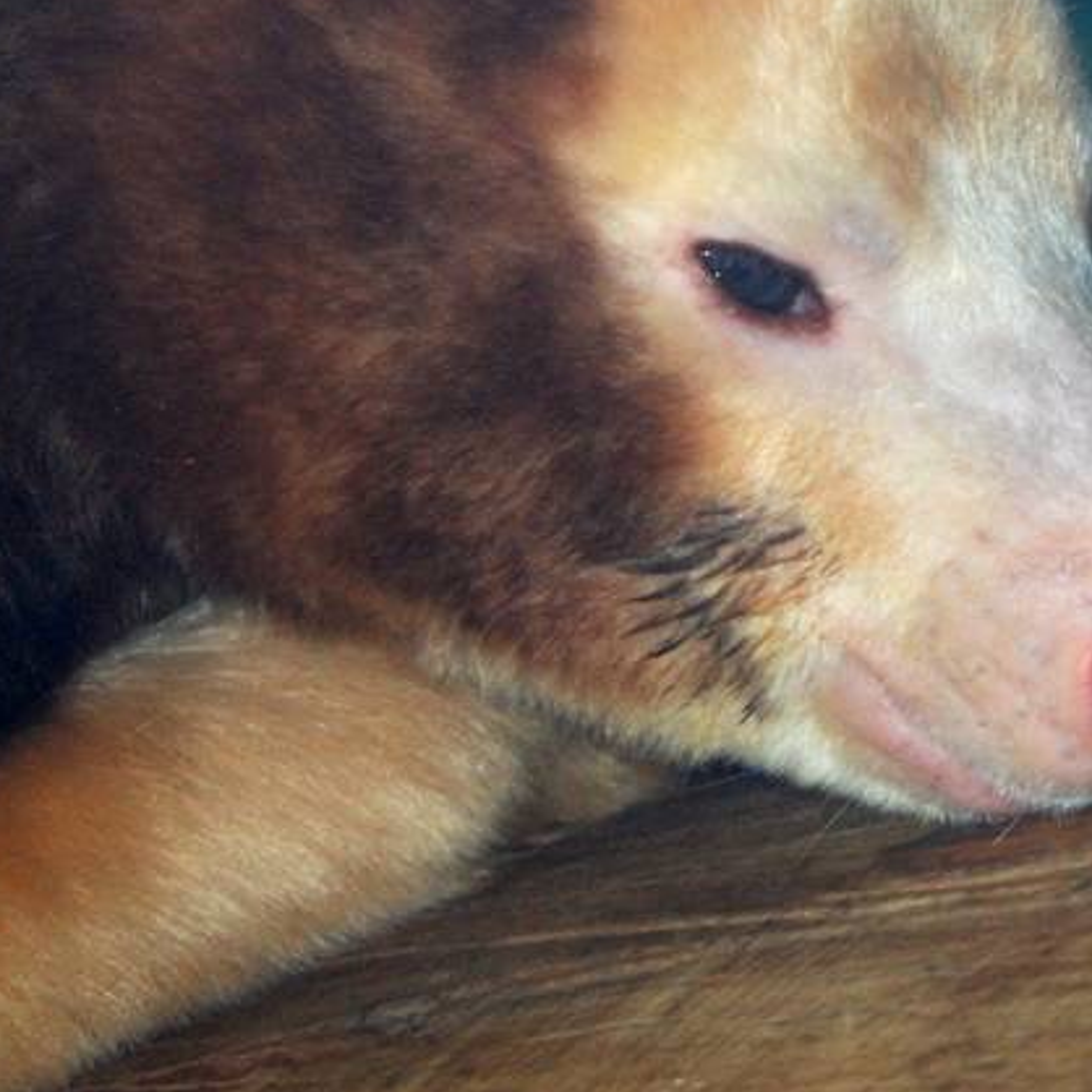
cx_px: 637
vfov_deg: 3.3
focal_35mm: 537
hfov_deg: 3.3
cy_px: 158
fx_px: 19166
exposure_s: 1/60
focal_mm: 110
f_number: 4.2
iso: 400
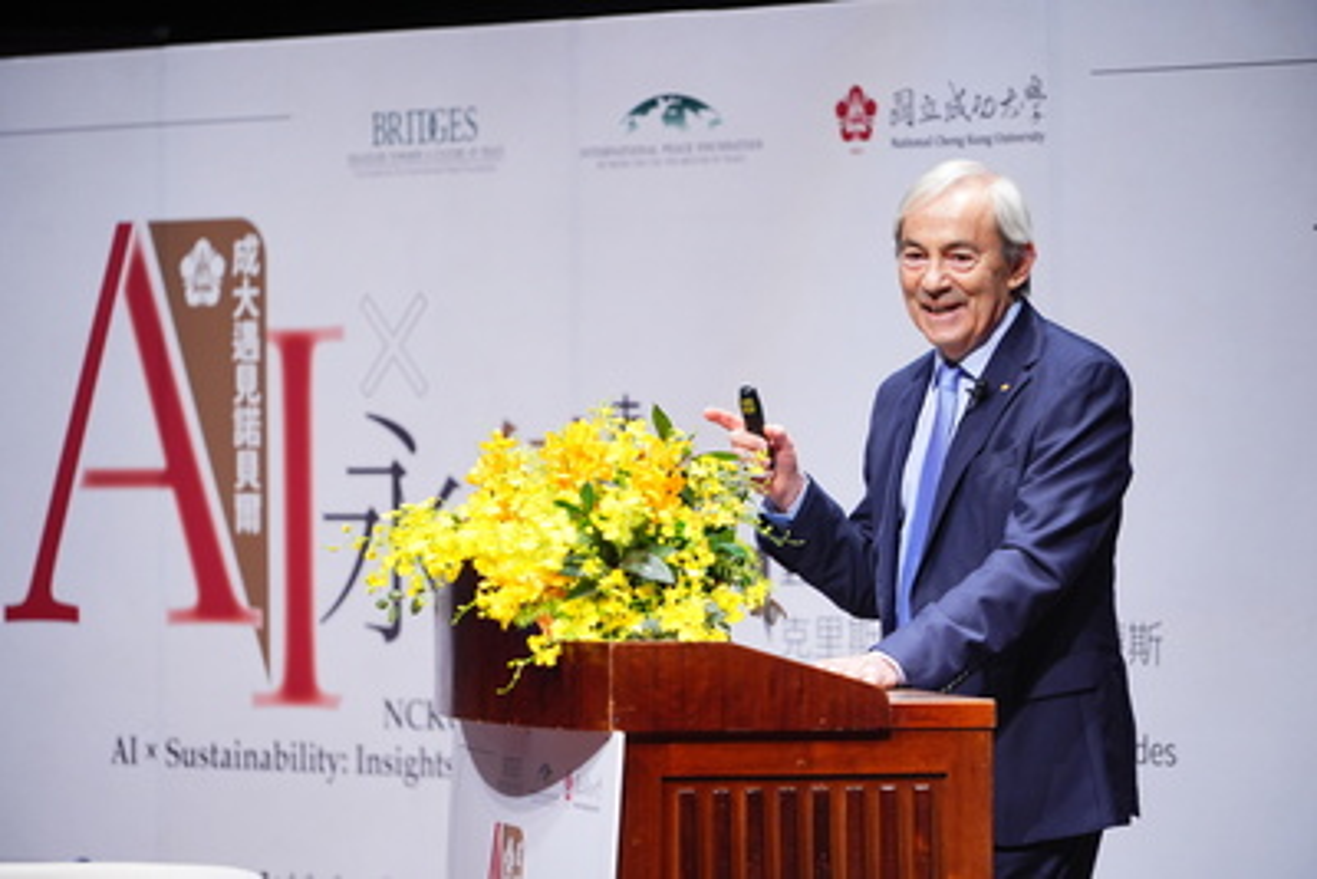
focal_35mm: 200
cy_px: 440
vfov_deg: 6.9
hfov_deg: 10.3
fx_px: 7319
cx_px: 658
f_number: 4
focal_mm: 200
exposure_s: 1/160
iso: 1250
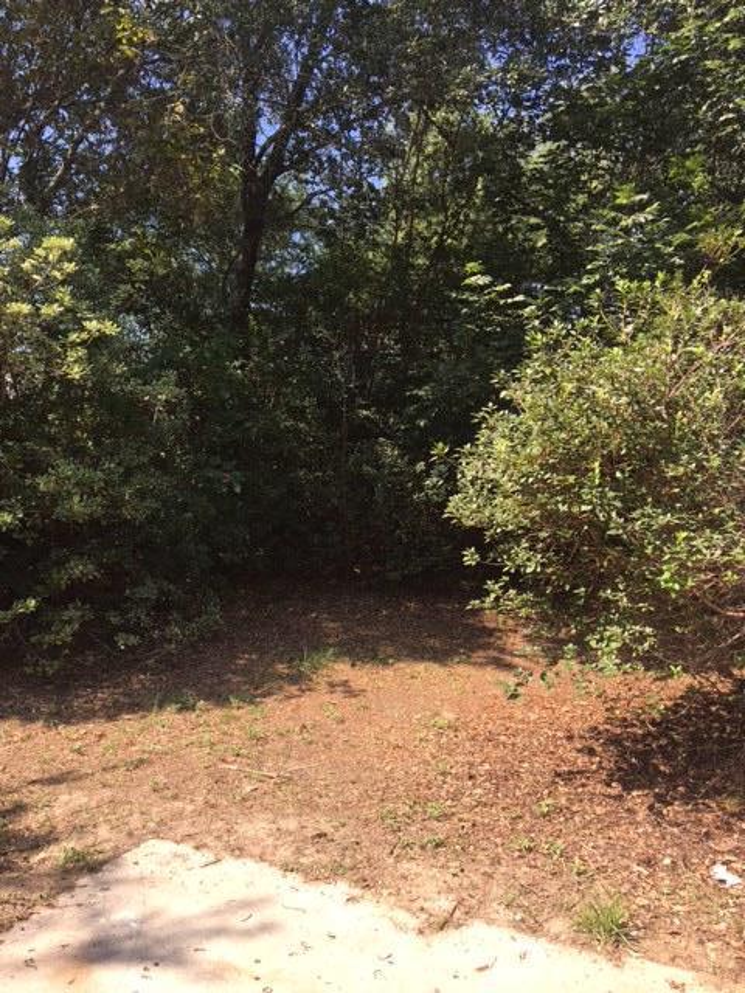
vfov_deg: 61.7
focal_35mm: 29
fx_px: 832
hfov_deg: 48.2
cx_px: 372
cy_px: 496
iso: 25
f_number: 2.2
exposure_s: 1/601
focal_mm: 4.15
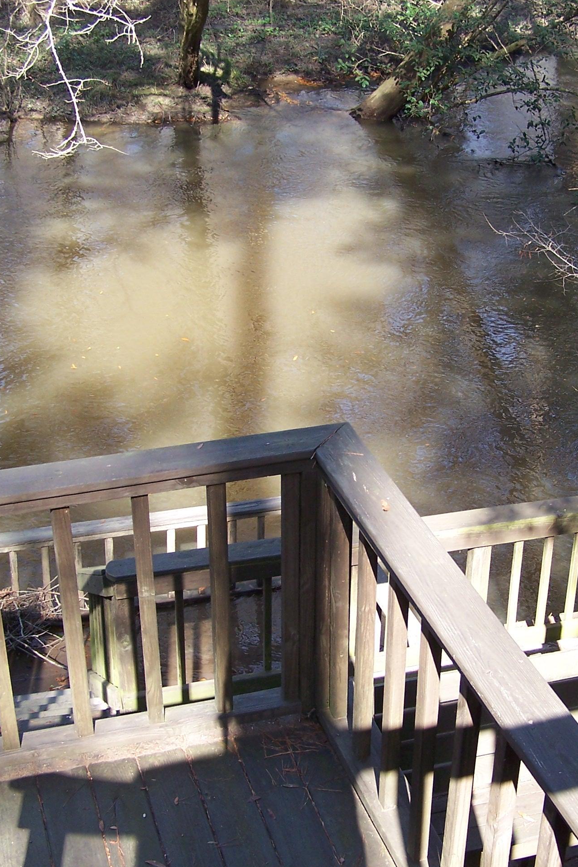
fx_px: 1276
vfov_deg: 37.5
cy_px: 434
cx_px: 384
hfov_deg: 25.4
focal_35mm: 53
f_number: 2.8
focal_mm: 6.3
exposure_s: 1/160
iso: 80
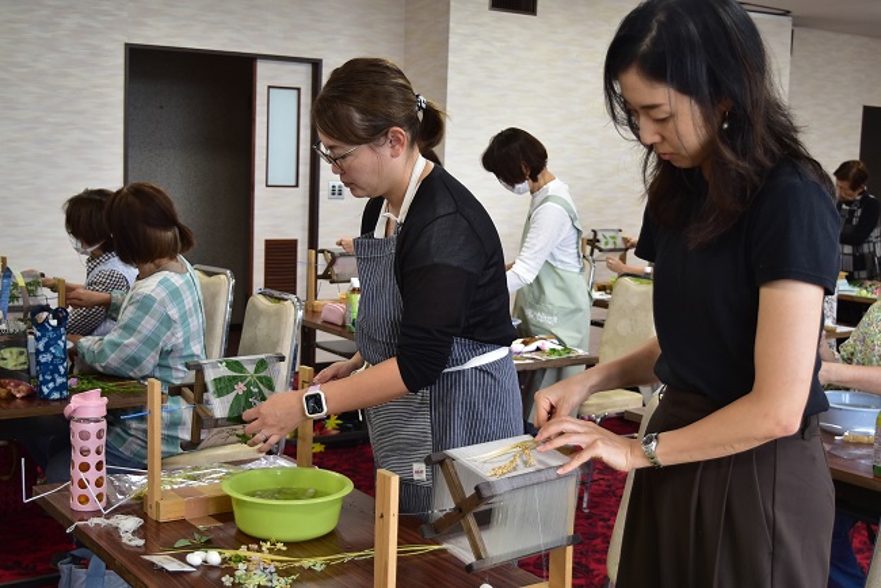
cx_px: 440
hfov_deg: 41.1
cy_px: 294
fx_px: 1175
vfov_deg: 28.1
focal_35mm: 48
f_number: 4.5
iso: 400
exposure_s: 1/50
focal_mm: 32
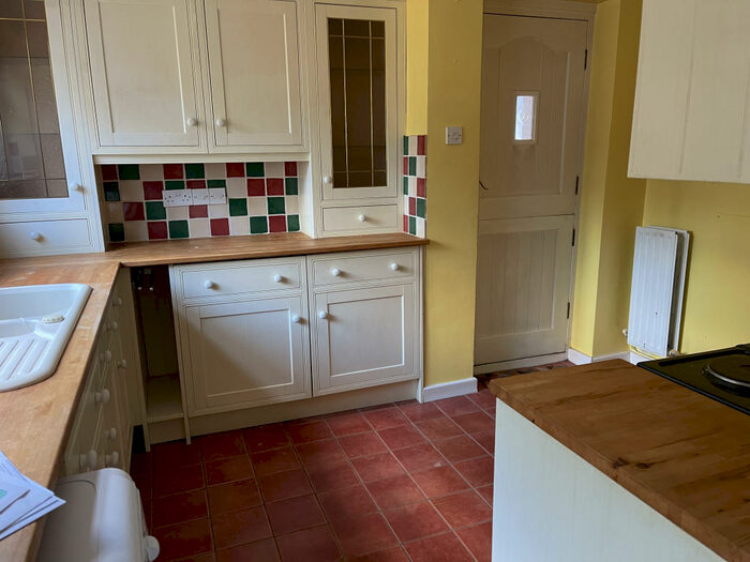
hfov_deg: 67.3
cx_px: 375
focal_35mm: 26
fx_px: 563
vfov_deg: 53.1
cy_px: 281
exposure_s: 1/60
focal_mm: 5.1
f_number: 1.6
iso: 160
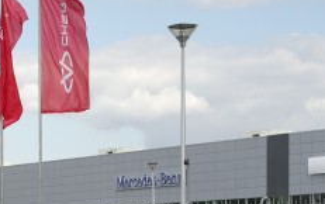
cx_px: -218
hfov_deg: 12.1
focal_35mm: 162
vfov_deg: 7.9
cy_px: 348
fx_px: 1437
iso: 100
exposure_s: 1/250
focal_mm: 30
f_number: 6.3
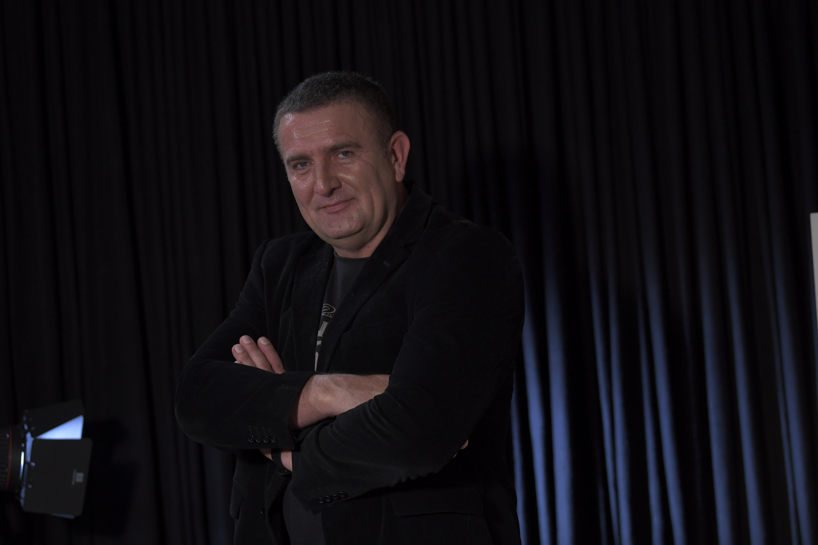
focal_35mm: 95
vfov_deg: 14.4
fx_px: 2158
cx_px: 409
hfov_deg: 21.5
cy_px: 272
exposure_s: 1/200
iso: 640
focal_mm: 95
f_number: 3.2
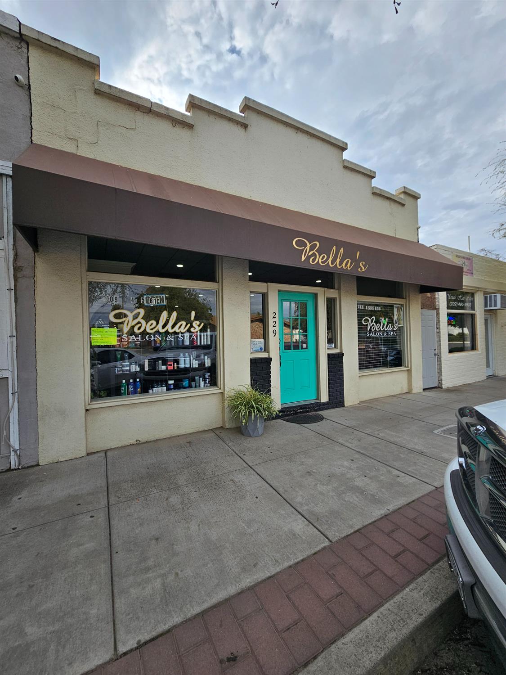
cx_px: 253
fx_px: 253
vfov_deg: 106.2
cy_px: 338
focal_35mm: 13
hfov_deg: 89.9
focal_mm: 2.2
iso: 50
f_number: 2.2
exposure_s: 1/924
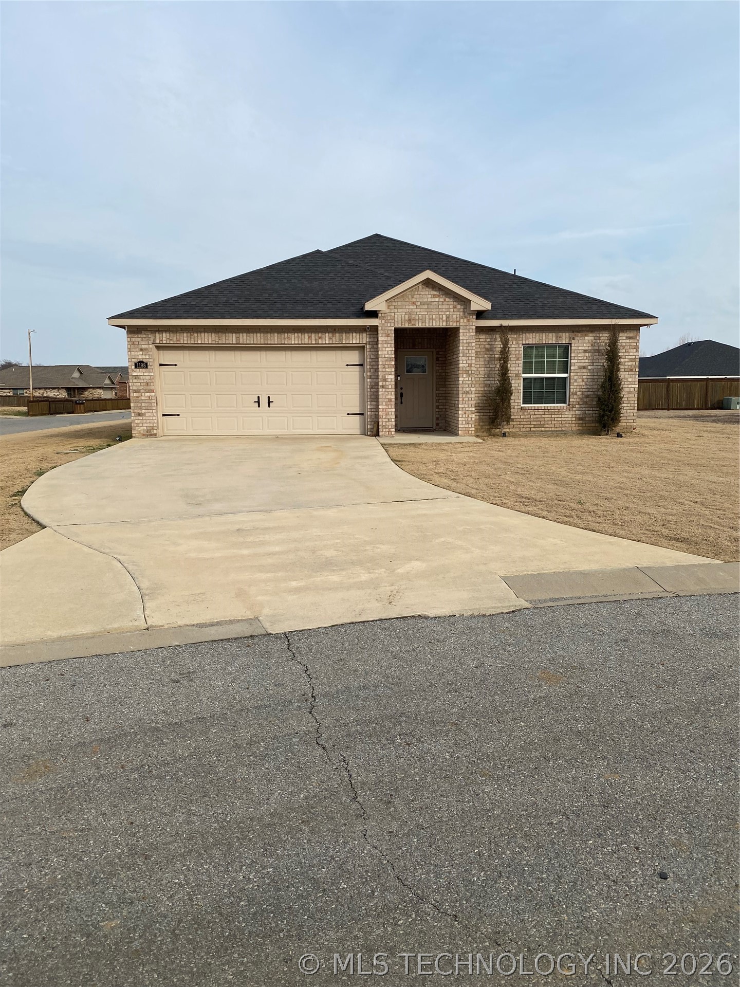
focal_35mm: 26
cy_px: 494
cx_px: 370
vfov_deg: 67.3
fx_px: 741
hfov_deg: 53.1
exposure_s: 1/2513
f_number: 1.8
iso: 32
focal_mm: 4.25
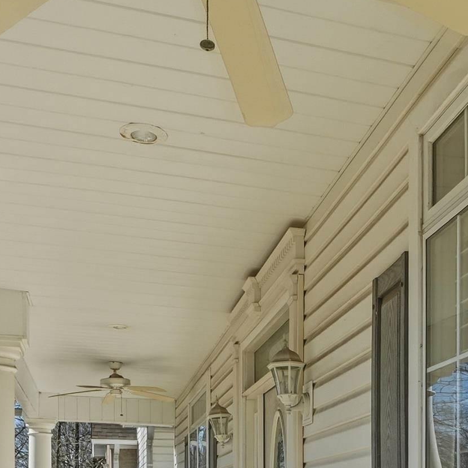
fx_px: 773
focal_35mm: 51
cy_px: 520
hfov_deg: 32.3
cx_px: 403
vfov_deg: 30.1
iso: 250
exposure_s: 1/3200
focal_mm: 11
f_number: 9
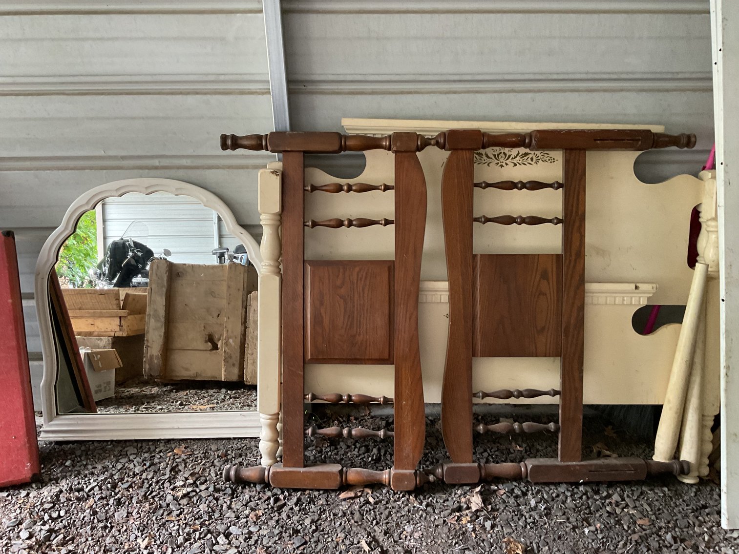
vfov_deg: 48.2
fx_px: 619
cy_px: 277
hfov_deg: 61.7
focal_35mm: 29
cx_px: 370
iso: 200
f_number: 1.8
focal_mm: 3
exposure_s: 1/60
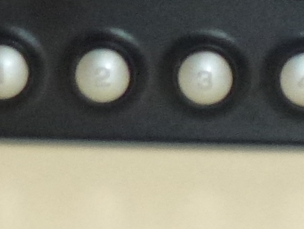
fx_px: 3472
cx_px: 272
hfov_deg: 5.0
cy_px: -189
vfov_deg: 3.7
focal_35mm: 395
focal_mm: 10.9
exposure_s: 1/160
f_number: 4.5
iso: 400
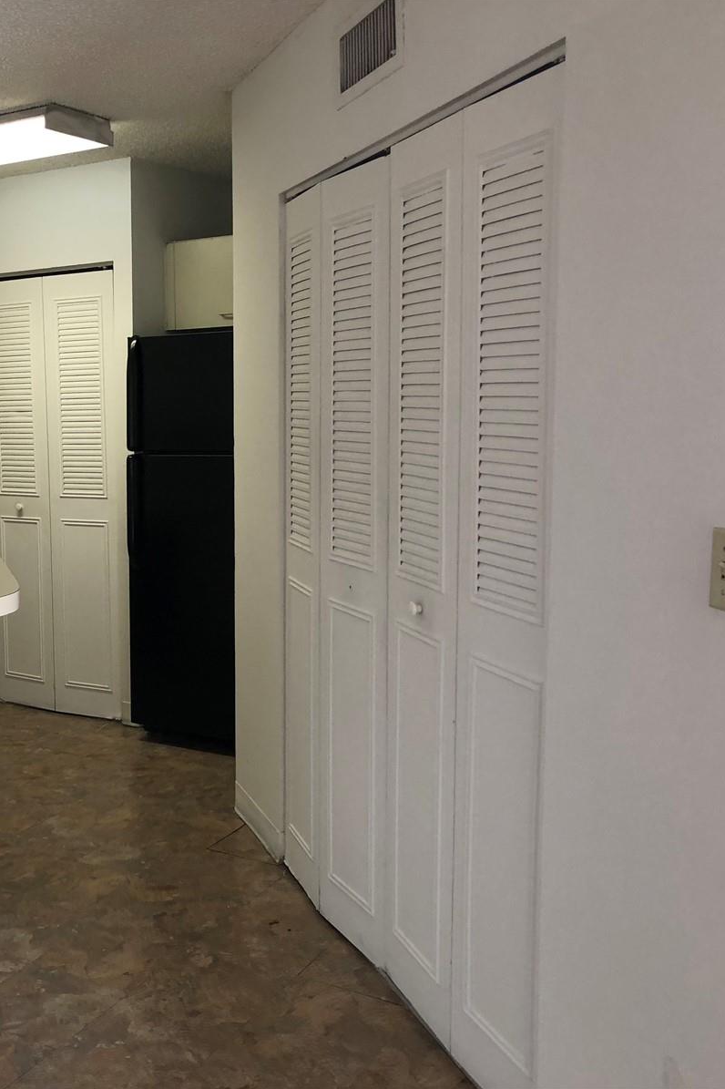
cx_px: 72
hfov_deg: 32.5
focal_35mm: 39
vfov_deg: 49.6
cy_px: 543
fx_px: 1179
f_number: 1.8
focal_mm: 4
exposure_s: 1/30
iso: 25
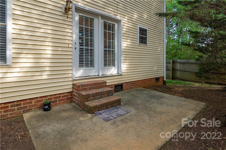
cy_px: 75
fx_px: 113
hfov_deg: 90.0
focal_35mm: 18
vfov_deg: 67.3
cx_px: 113
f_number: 6.3
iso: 640
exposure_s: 1/100
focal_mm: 18
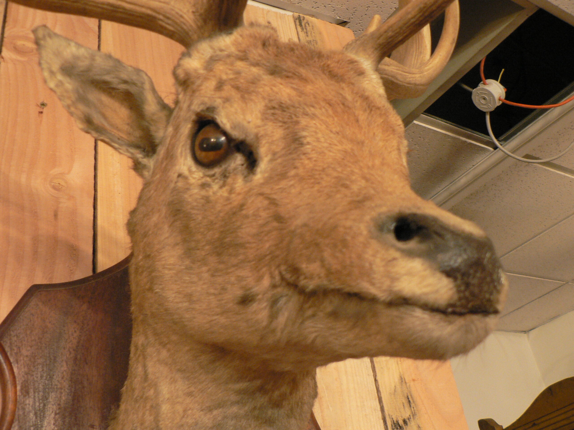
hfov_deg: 51.4
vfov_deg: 39.7
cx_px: 287
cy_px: 215
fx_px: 597
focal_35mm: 36
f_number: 2.8
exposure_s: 1/10
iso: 200
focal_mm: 6
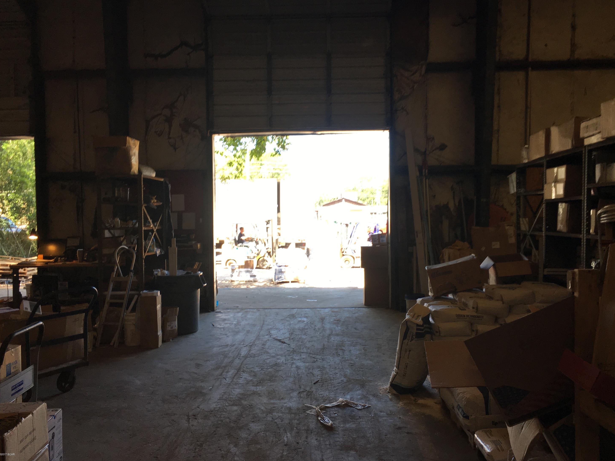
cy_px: 231
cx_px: 316
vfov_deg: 46.8
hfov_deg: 60.0
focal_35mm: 30
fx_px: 533
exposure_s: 1/120
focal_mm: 4.15
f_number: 2.2
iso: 40
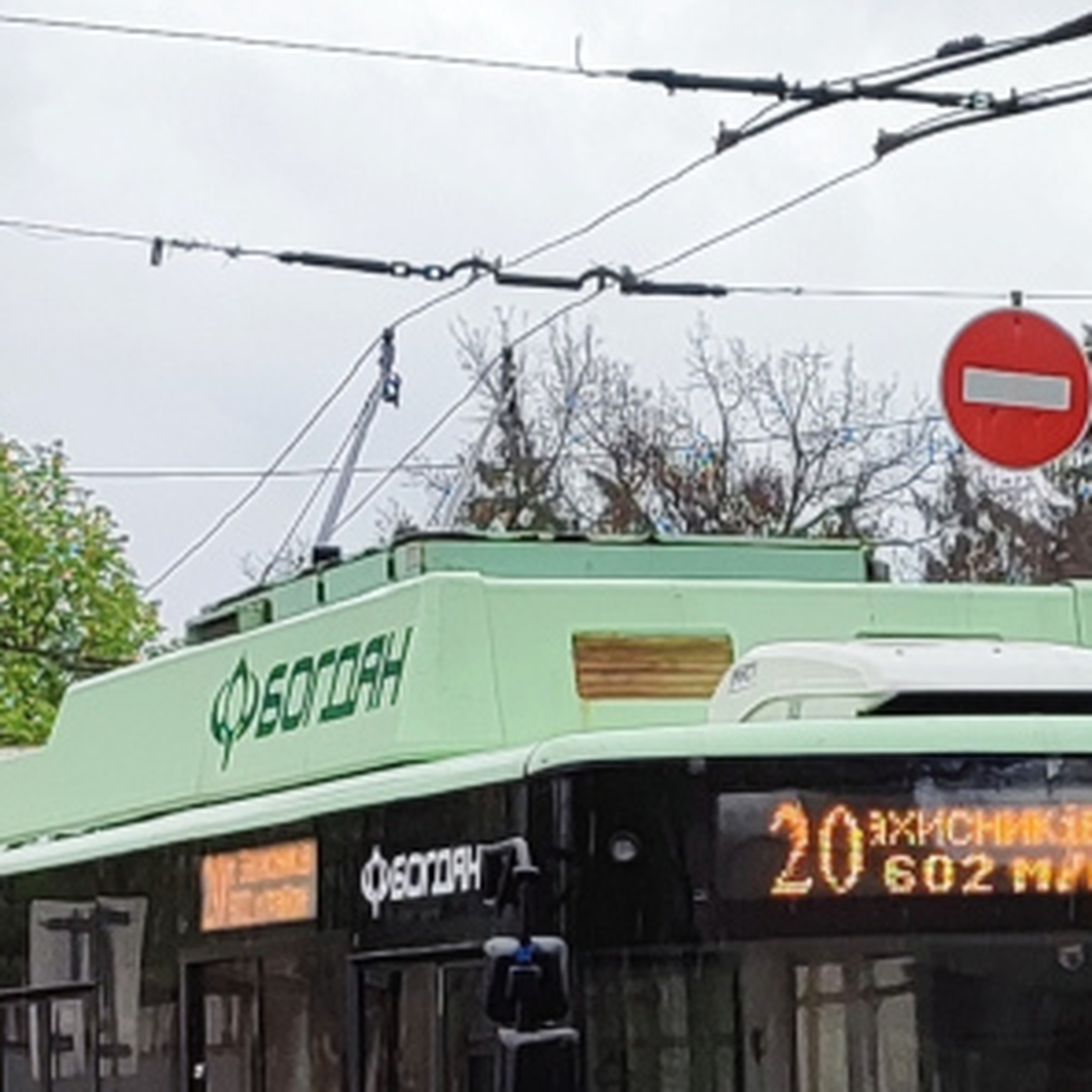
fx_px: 3462
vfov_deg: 17.6
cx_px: 849
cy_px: 1039
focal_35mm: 97
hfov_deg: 17.8
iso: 50
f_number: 1.9
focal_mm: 6.04
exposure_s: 1/284
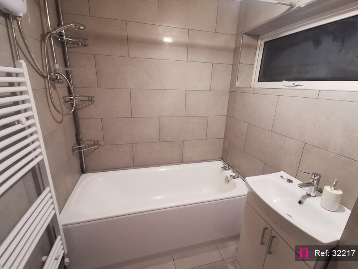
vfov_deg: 78.1
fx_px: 165
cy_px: 134
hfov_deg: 94.5
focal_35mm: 16
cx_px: 179
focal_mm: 2.35
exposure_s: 1/24
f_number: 2.2
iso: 500
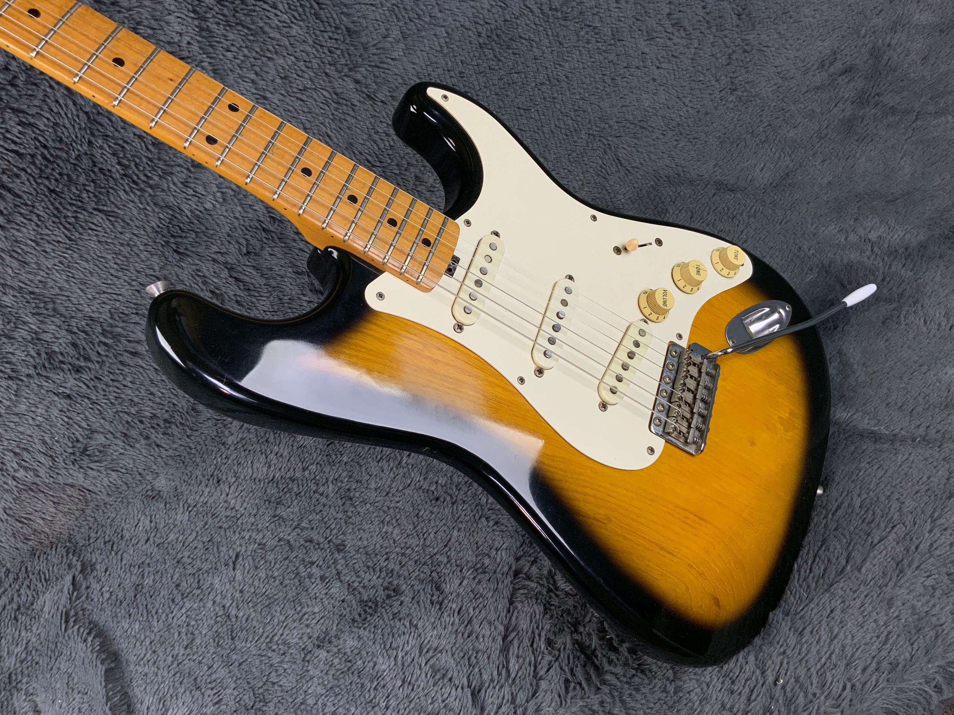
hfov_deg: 61.7
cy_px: 358
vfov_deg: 48.2
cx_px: 477
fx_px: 799
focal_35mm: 29
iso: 32
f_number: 1.8
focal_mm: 3
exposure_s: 1/100
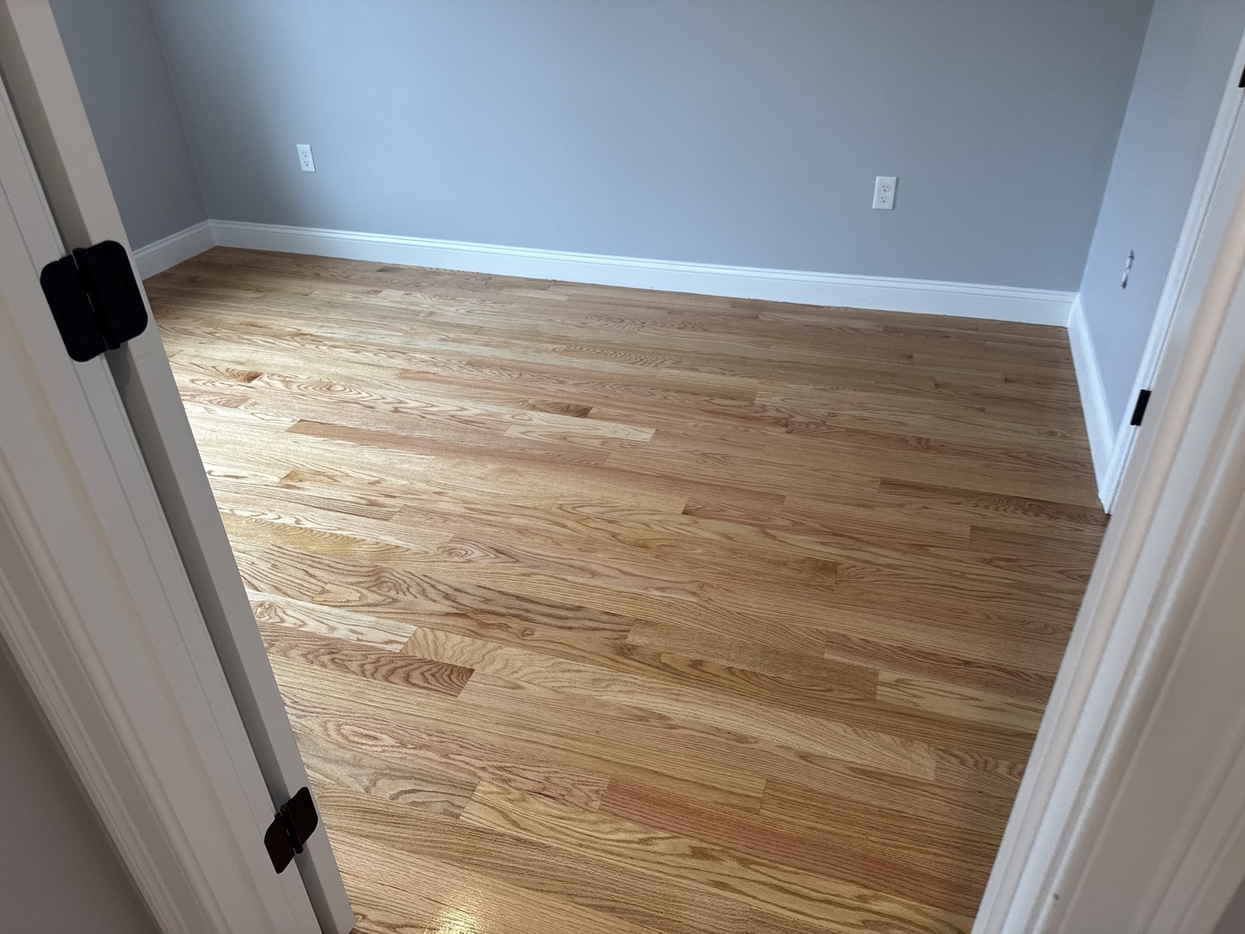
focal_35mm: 24
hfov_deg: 71.6
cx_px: 622
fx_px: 863
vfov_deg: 56.8
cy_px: 467
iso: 125
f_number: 1.78
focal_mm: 6.76
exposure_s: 1/120
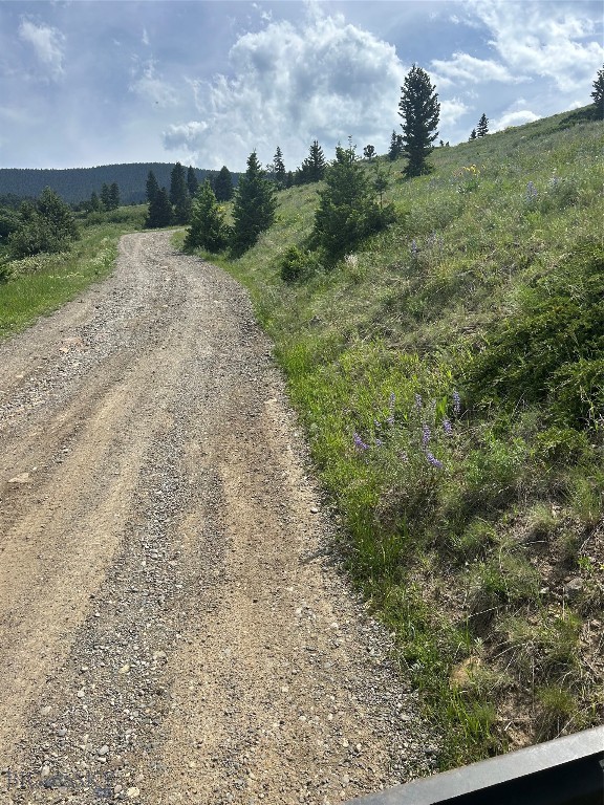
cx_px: 302
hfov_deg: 53.1
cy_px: 402
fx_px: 605
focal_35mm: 26
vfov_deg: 67.3
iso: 50
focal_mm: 5.7
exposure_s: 1/4444
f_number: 1.5
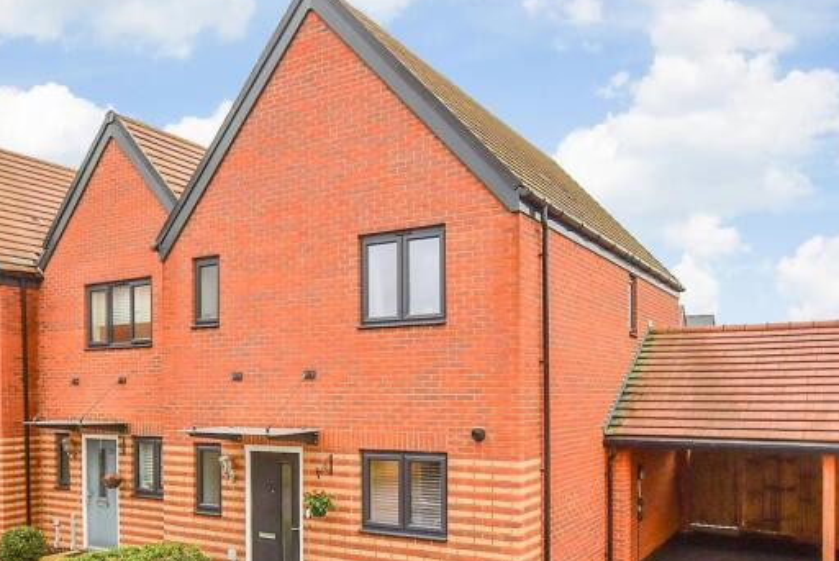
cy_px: 462
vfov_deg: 41.5
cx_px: 380
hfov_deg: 61.8
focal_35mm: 30
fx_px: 700
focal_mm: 10
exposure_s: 1/80
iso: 400
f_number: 8
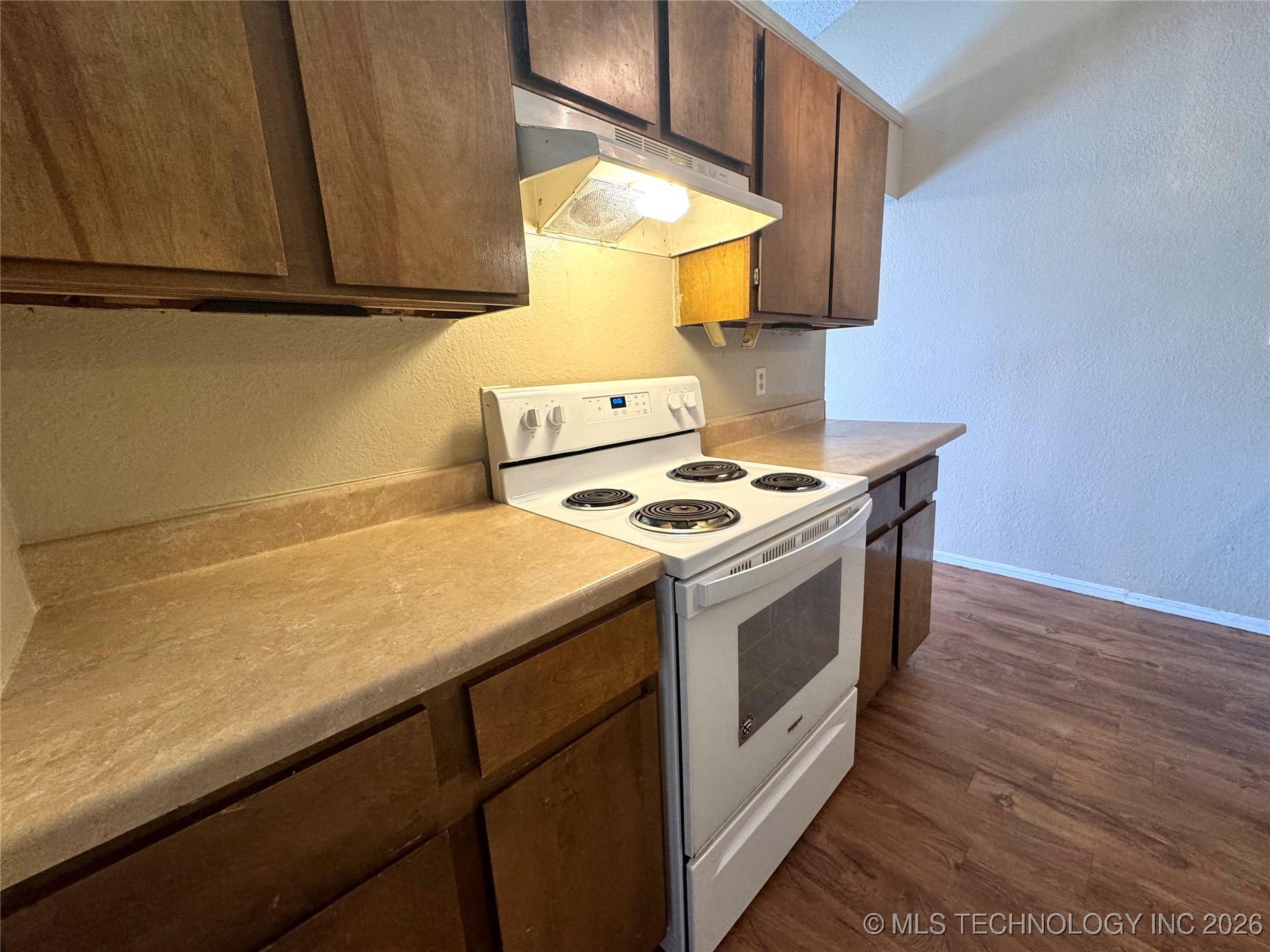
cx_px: 635
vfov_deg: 85.7
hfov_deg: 102.1
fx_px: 514
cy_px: 476
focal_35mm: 14
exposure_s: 1/60
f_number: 2.2
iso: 200
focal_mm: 2.22
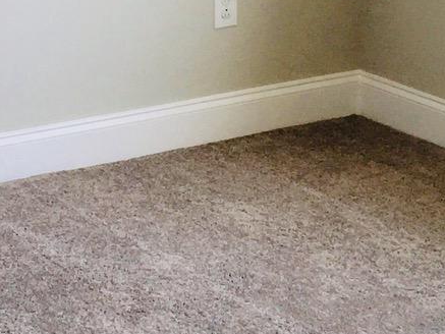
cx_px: 146
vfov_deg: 10.9
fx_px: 1749
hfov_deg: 14.5
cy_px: 40
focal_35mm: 136
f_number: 2.2
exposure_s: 1/120
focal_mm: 4.15
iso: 40
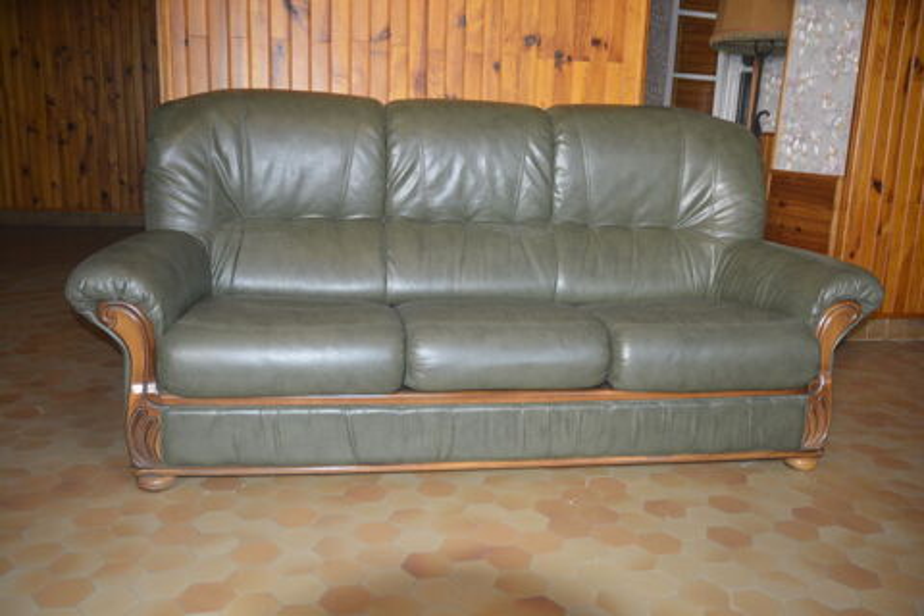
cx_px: 462
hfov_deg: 57.2
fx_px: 847
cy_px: 308
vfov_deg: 40.0
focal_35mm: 33
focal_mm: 22
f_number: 3.5
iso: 720
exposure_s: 1/60
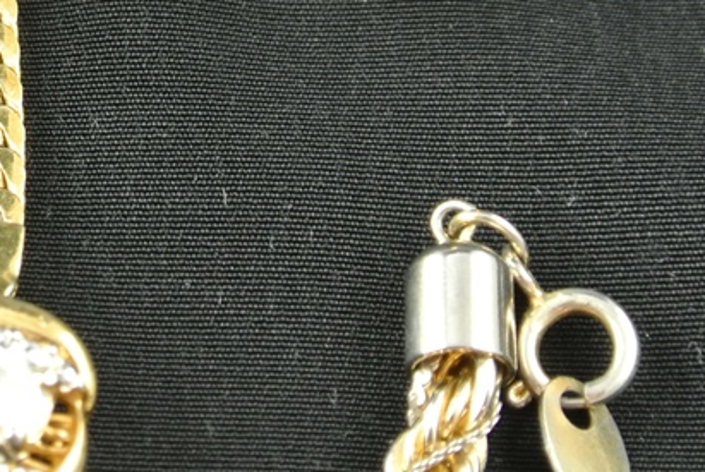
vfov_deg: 8.2
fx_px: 3293
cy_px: 119
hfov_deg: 12.1
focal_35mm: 168
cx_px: 5
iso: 800
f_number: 5.3
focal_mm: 25.9
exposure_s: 1/40
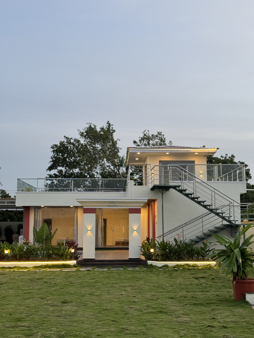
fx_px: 470
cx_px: 127
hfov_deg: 30.3
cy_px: 169
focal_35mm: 48
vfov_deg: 39.7
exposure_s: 1/100
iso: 100
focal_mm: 6.76
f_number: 1.78
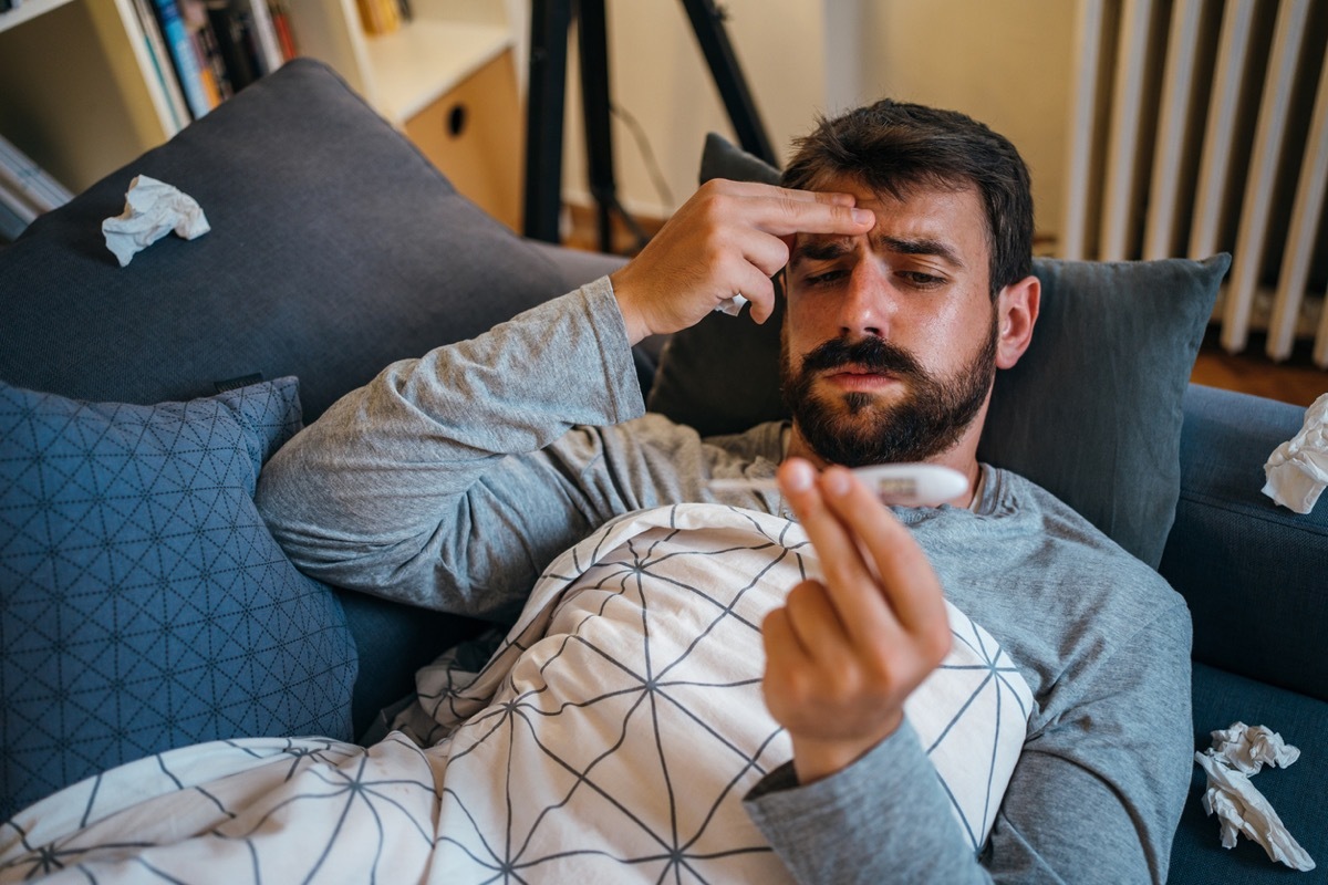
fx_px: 1291
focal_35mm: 35
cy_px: 442
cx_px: 664
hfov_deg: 54.4
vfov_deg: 37.9
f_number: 2.2
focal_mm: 35
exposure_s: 1/80
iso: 800
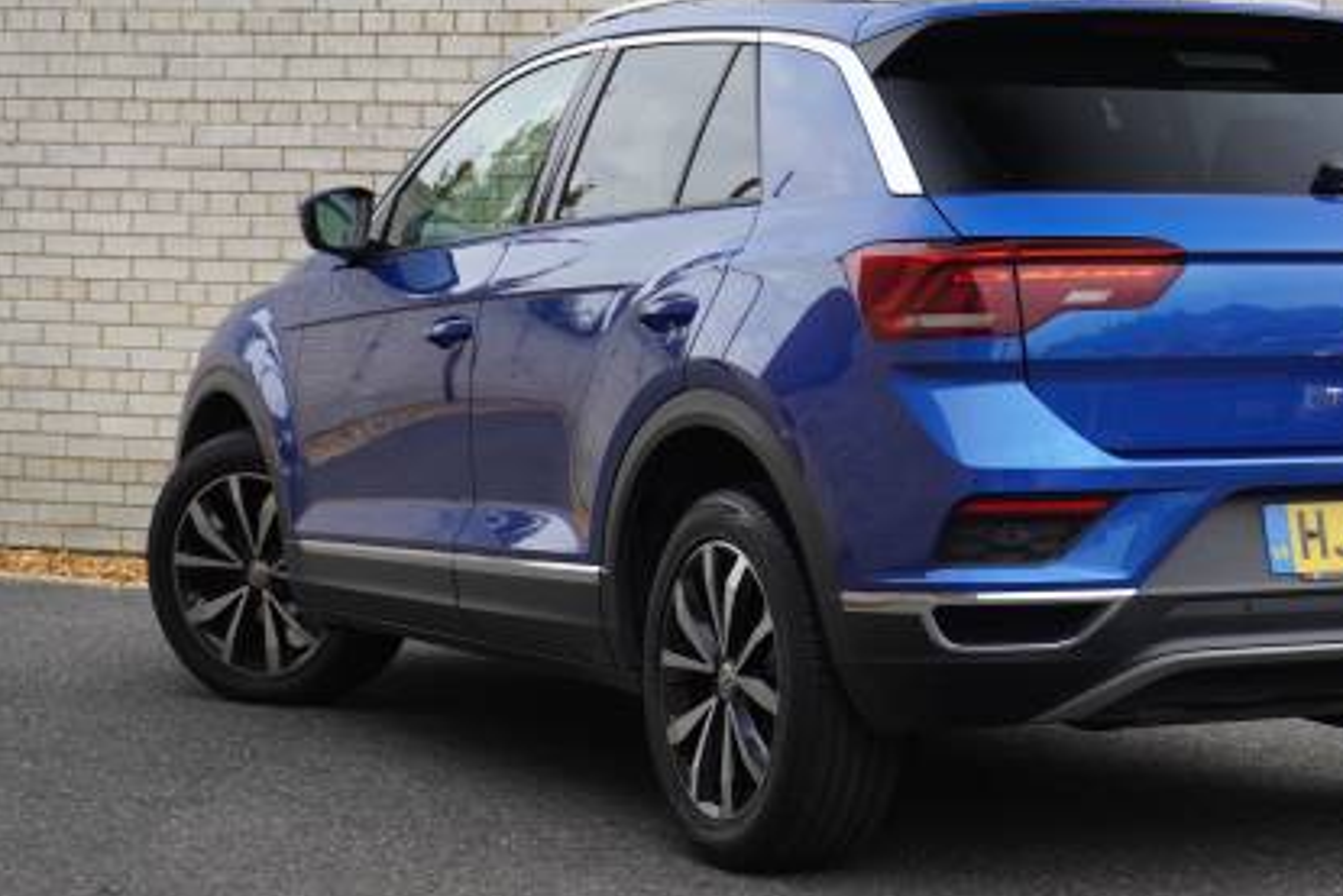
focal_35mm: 95
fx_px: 3537
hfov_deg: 21.4
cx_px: 977
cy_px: 369
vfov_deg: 14.4
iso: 320
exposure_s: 1/160
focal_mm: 41
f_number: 5.6
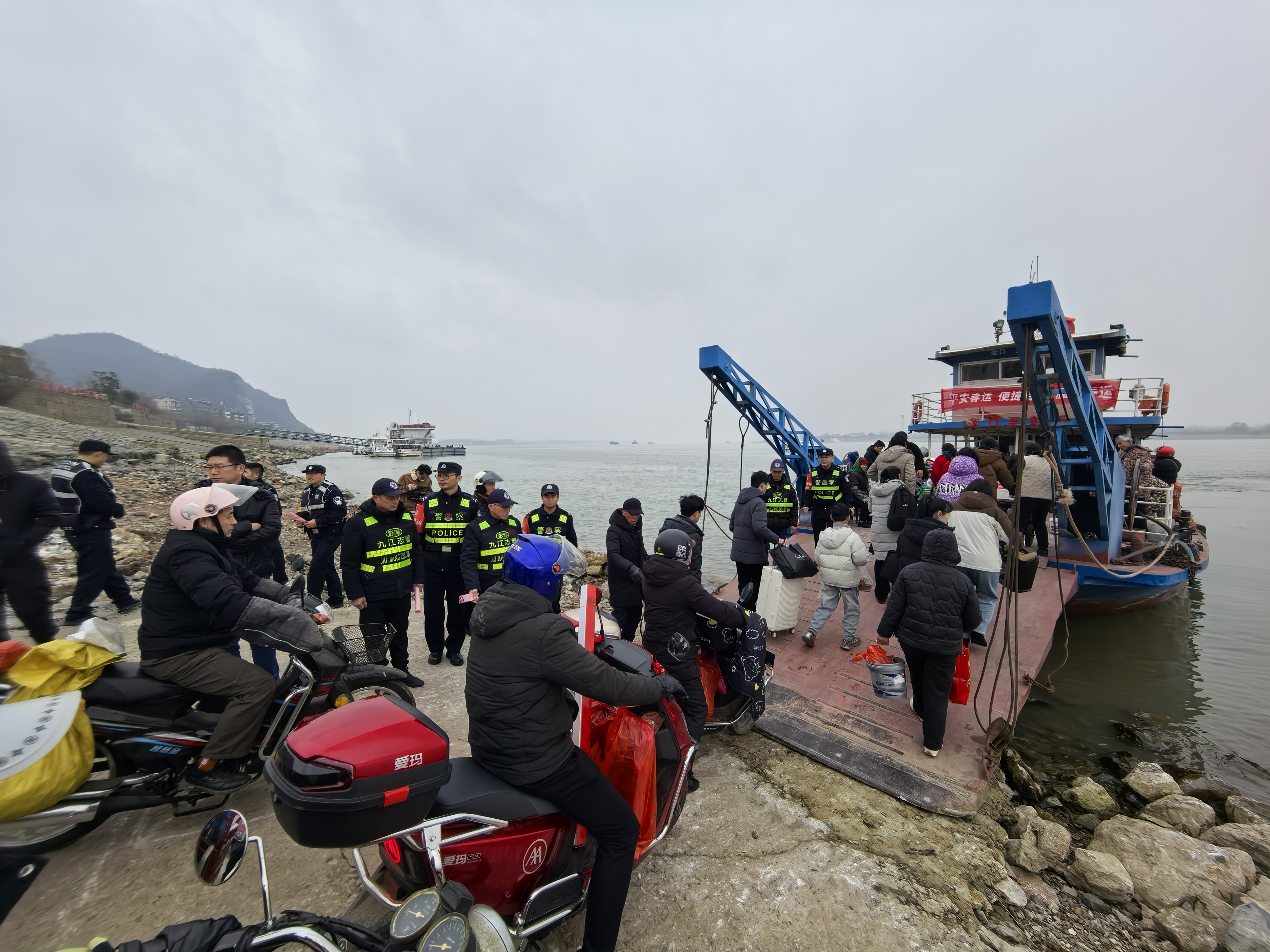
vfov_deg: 89.9
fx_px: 477
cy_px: 476
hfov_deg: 106.2
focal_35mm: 13
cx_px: 635
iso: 50
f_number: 2.2
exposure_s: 1/374
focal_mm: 1.95
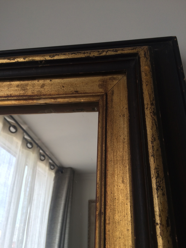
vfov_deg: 61.7
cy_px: 124
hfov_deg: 48.2
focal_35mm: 29
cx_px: 93
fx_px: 208
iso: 40
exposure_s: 1/60
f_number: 2.2
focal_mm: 4.15
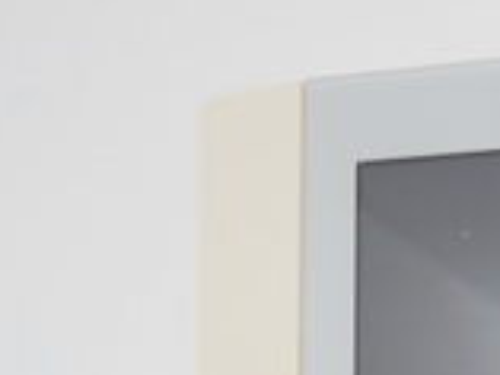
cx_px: 623
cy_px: 543
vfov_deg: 21.6
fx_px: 838
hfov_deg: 28.3
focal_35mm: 58
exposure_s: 1/50
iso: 125
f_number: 2.2
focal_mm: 2.2
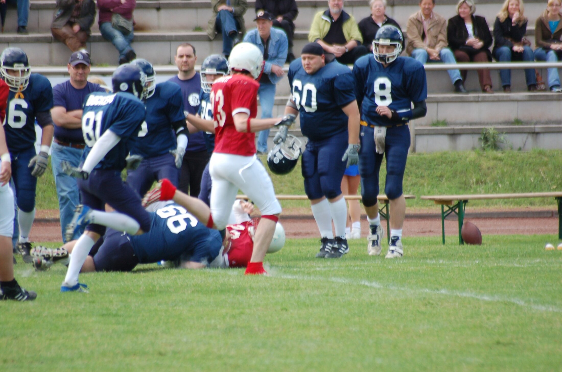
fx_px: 7012
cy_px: 186
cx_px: 281
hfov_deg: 4.6
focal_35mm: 450
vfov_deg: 3.0
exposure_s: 1/500
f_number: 5.6
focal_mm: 300
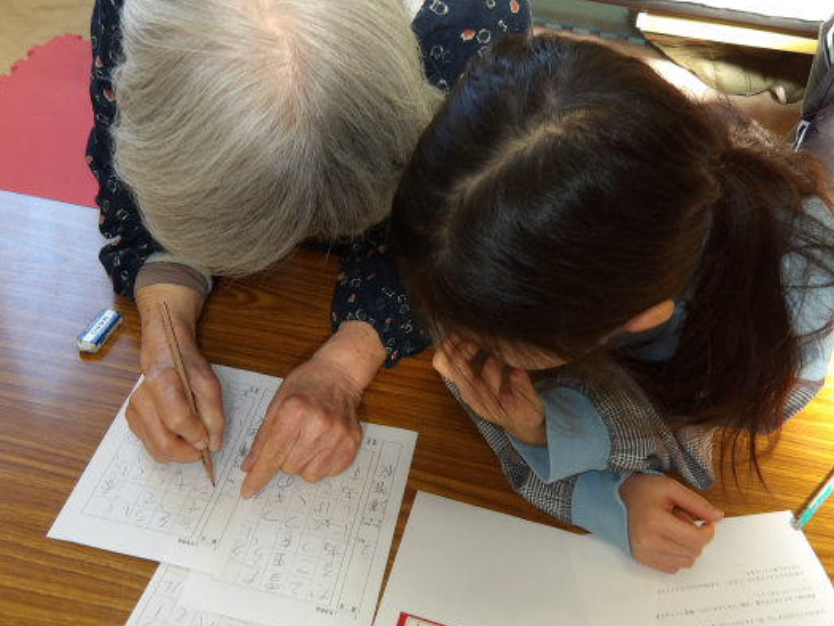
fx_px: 795
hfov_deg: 55.3
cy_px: 350
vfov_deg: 42.9
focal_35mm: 33
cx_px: 401
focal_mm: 4.9
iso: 100
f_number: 3
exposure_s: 1/34
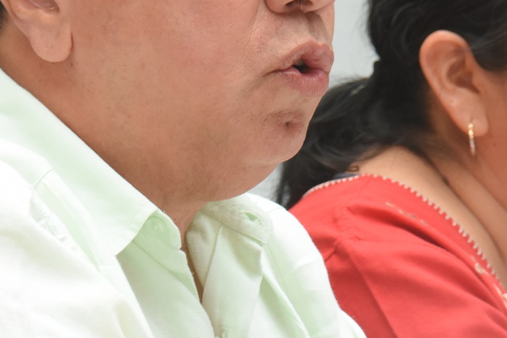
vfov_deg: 2.7
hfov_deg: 4.1
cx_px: 307
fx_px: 7100
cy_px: 55
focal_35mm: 504
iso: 800
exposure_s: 1/160
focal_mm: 145
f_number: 10
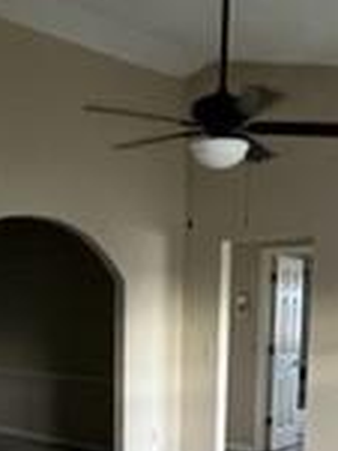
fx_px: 717
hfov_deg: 26.4
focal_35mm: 55
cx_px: 129
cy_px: 427
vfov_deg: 32.7
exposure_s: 1/60
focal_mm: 1.57
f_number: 1.8
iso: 640
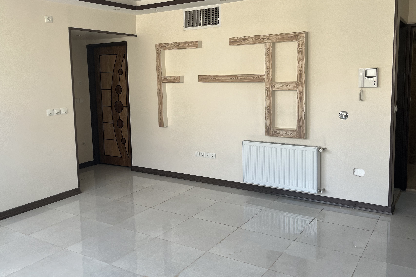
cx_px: 215
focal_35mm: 32
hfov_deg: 58.7
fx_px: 370
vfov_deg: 41.0
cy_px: 117
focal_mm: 5.1
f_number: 1.6
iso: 40
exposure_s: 1/122
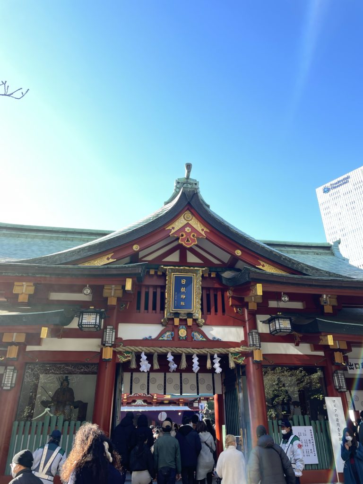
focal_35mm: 26
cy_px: 242
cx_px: 182
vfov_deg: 67.3
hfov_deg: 53.1
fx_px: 364
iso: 32
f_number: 1.6
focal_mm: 4.2
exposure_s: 1/121
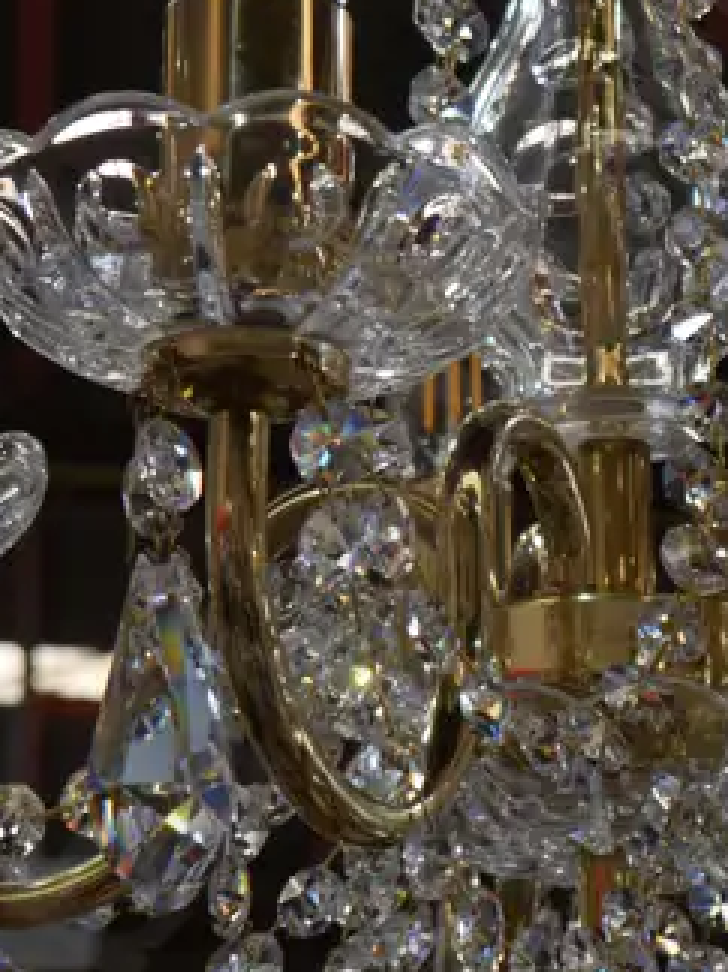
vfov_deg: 15.5
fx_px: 3564
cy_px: 289
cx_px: 567
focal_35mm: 127
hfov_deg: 11.6
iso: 200
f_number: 4.4
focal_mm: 20
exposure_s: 1/60
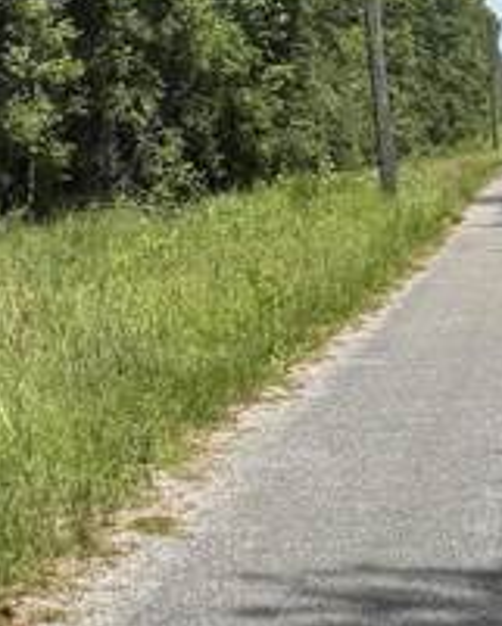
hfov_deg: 12.9
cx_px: -312
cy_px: 209
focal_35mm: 112
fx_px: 2078
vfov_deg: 17.1
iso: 80
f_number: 1.78
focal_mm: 6.76
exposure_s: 1/2959
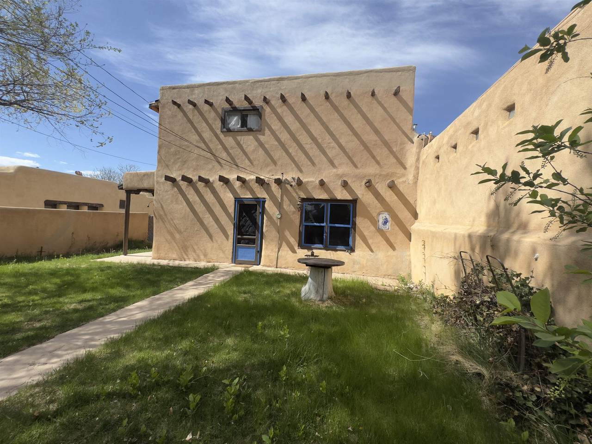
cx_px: 296
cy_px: 222
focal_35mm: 14
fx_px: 239
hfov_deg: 102.1
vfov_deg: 85.7
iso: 50
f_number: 2.2
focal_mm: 2.22
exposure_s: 1/1277
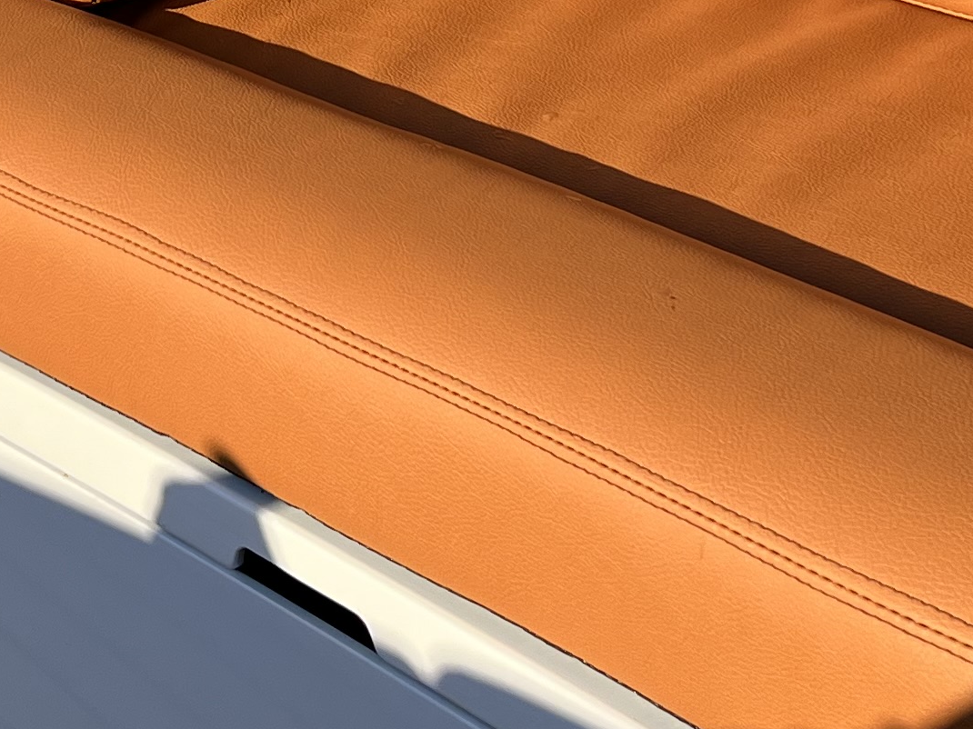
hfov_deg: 19.6
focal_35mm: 98
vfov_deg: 14.5
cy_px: -202
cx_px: 60
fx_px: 2754
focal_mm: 5.7
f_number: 1.5
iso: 50
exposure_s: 1/3704
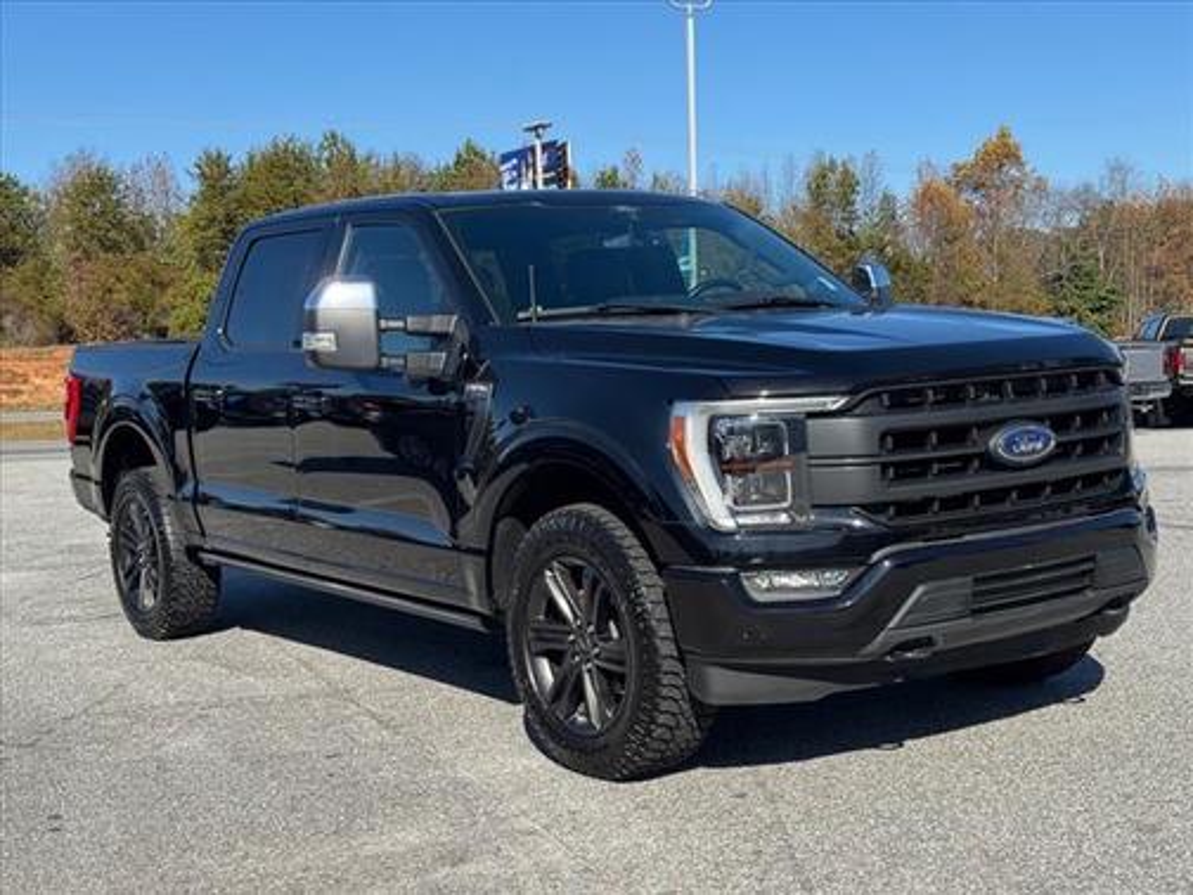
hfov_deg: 39.7
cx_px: 596
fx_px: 1654
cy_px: 448
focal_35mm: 48
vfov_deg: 30.3
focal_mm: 6.76
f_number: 1.78
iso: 64
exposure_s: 1/3096
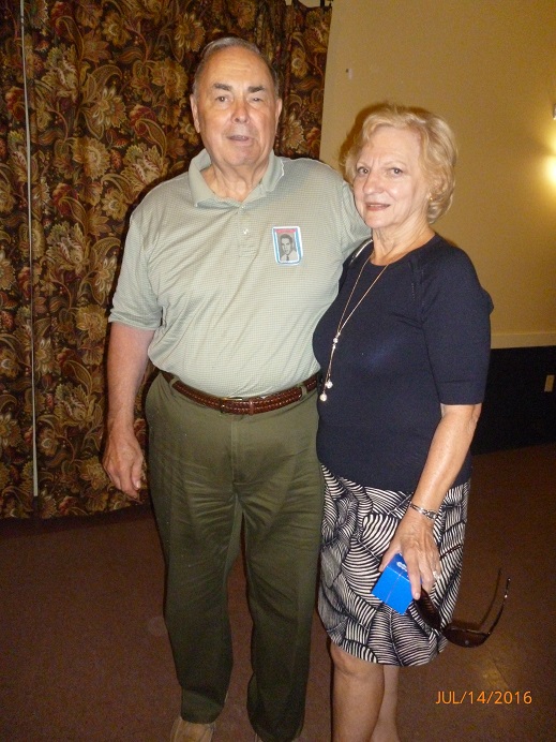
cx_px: 278
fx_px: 600
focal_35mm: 28
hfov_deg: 49.7
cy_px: 371
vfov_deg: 63.4
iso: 500
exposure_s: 1/60
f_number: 3.1
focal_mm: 5
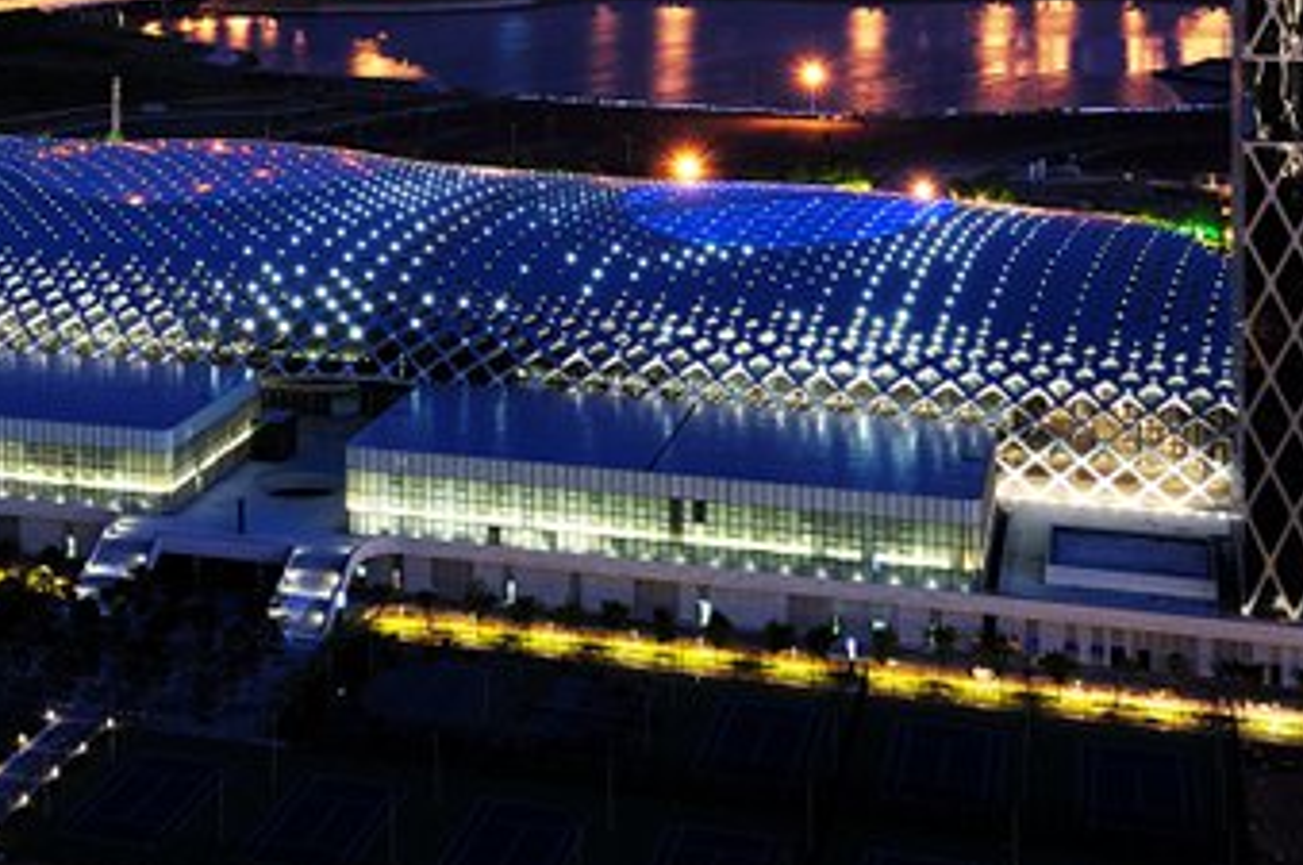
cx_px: 98
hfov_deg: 26.7
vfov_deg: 17.9
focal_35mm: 73
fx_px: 2638
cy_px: -88
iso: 200
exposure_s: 13
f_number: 14
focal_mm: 31
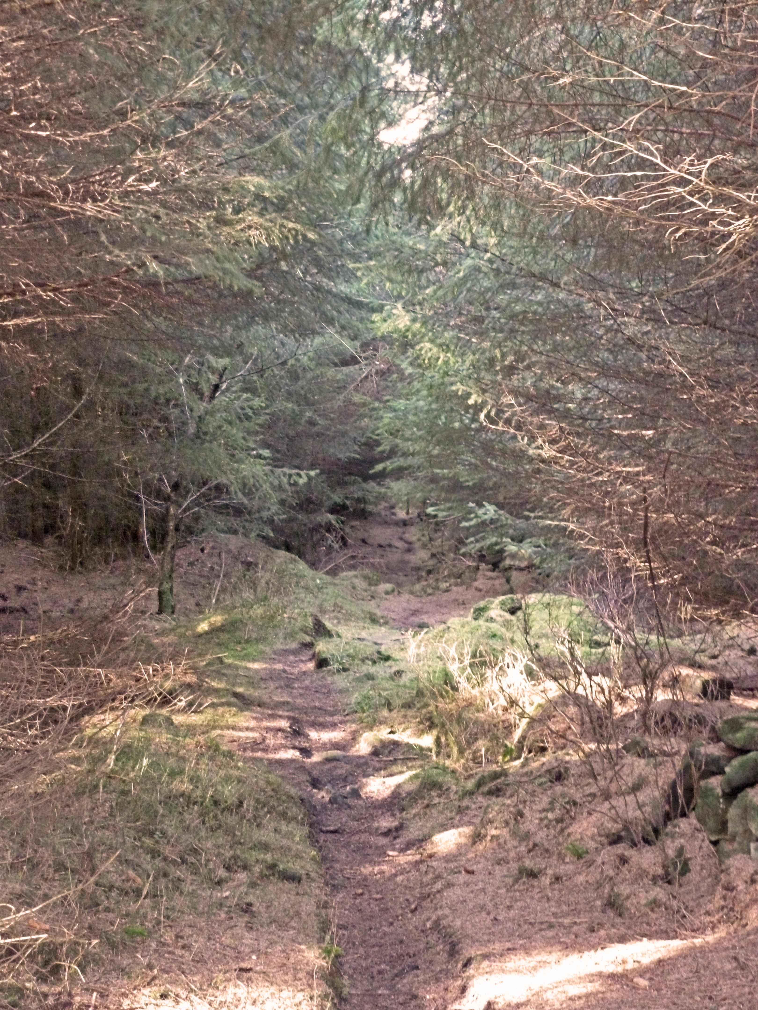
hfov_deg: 25.7
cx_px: 379
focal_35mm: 57
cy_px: 505
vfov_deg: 33.8
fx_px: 1664
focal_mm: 10.1
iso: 800
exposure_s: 1/8
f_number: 4.4
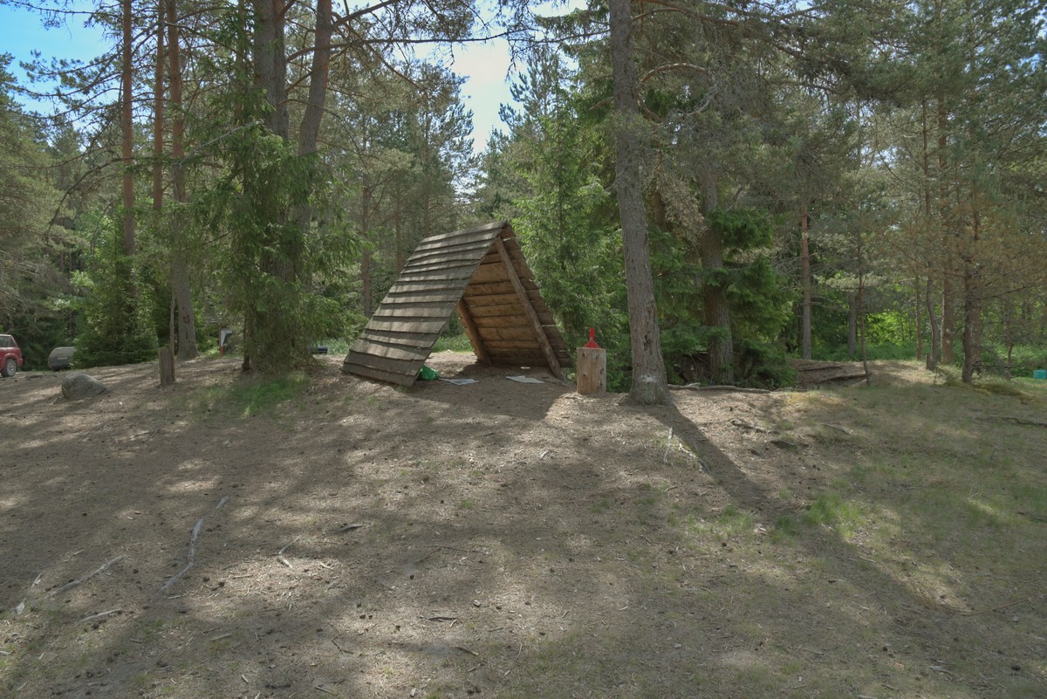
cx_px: 524
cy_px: 350
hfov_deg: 73.7
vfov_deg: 53.2
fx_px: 698
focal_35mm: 24
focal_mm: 24
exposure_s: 1/80
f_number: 8
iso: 100
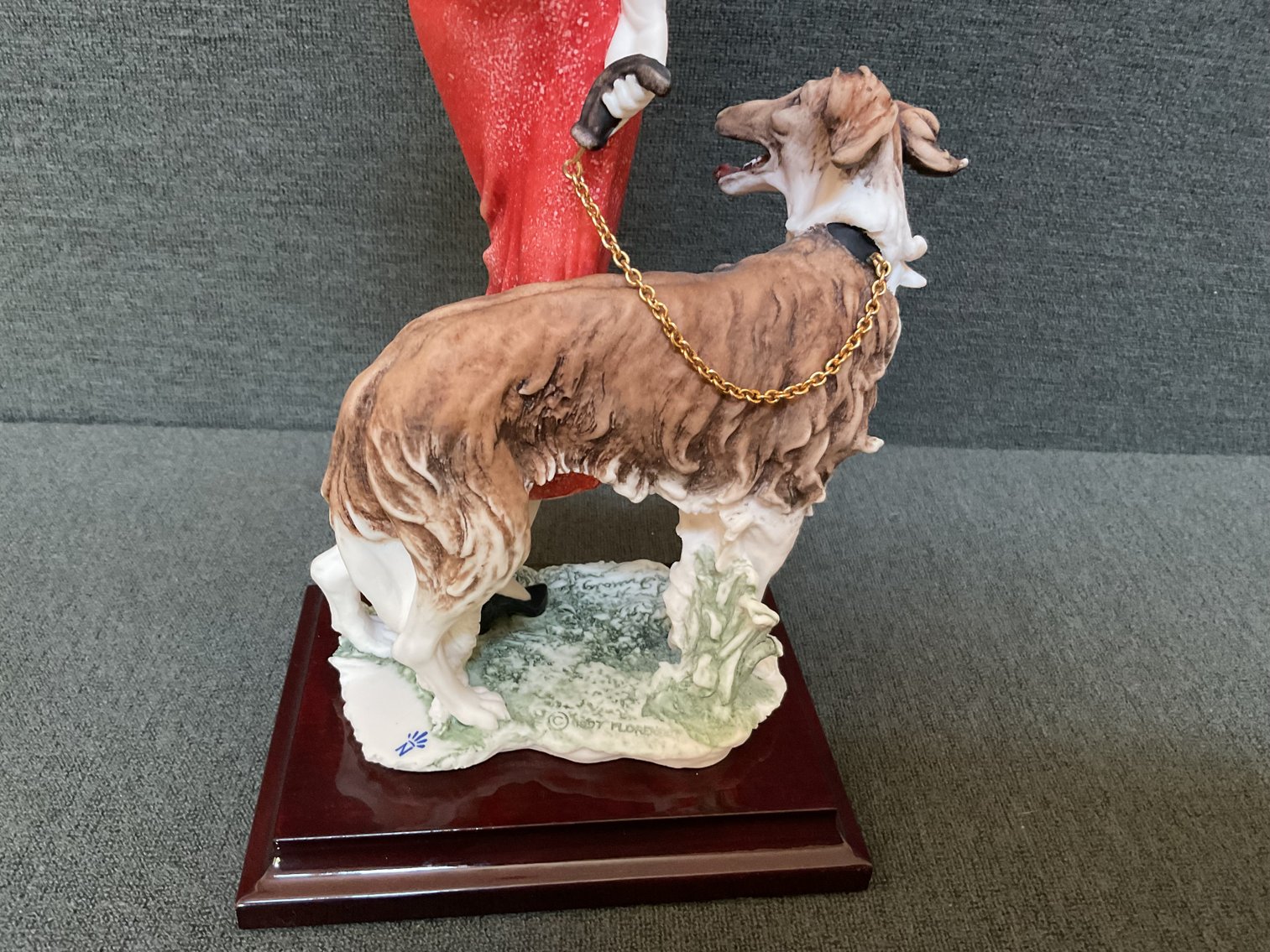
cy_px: 476
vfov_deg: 48.2
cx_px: 635
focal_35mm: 29
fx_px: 1064
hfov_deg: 61.7
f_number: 1.8
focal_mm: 3
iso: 250
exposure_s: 1/40
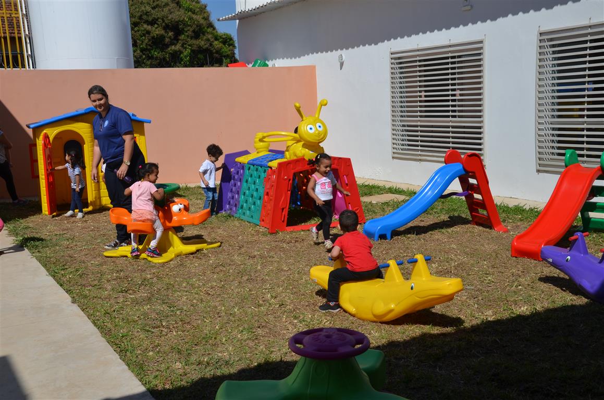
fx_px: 754
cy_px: 200
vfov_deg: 29.7
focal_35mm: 45
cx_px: 302
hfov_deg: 43.7
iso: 100
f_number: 9
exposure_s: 1/320
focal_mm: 30
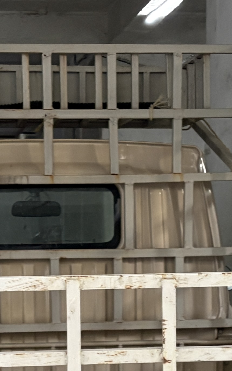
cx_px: 102
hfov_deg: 11.5
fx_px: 1153
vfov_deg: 17.9
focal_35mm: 114
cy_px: 359
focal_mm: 5.96
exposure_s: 1/60
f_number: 1.6
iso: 250
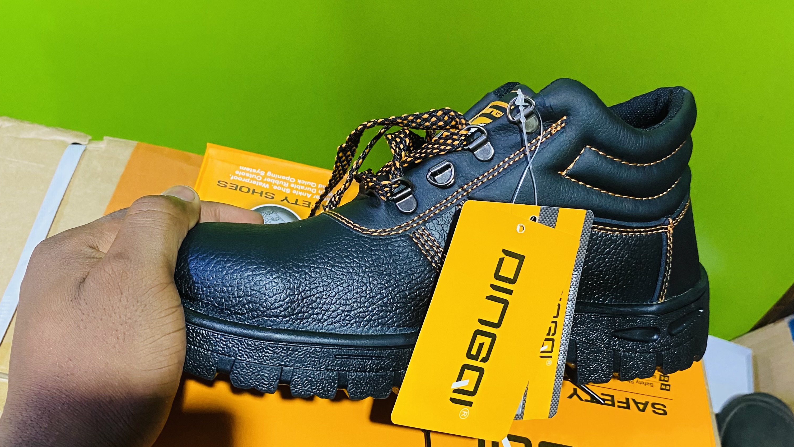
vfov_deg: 31.2
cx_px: 397
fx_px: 800
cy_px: 229
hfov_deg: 52.8
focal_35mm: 38
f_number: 1.8
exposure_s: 1/50
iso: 200
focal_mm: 4.25
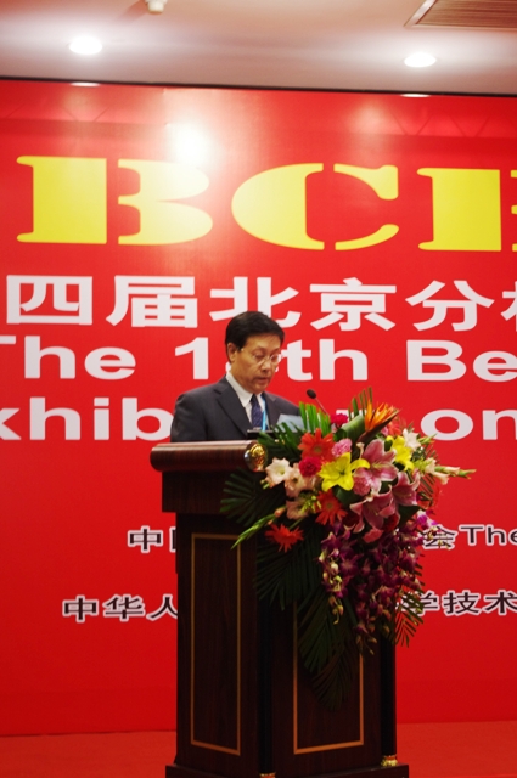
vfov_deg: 28.1
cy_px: 389
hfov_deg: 18.9
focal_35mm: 72
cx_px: 258
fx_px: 1555
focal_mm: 47.5
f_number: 5.6
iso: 800
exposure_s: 1/8
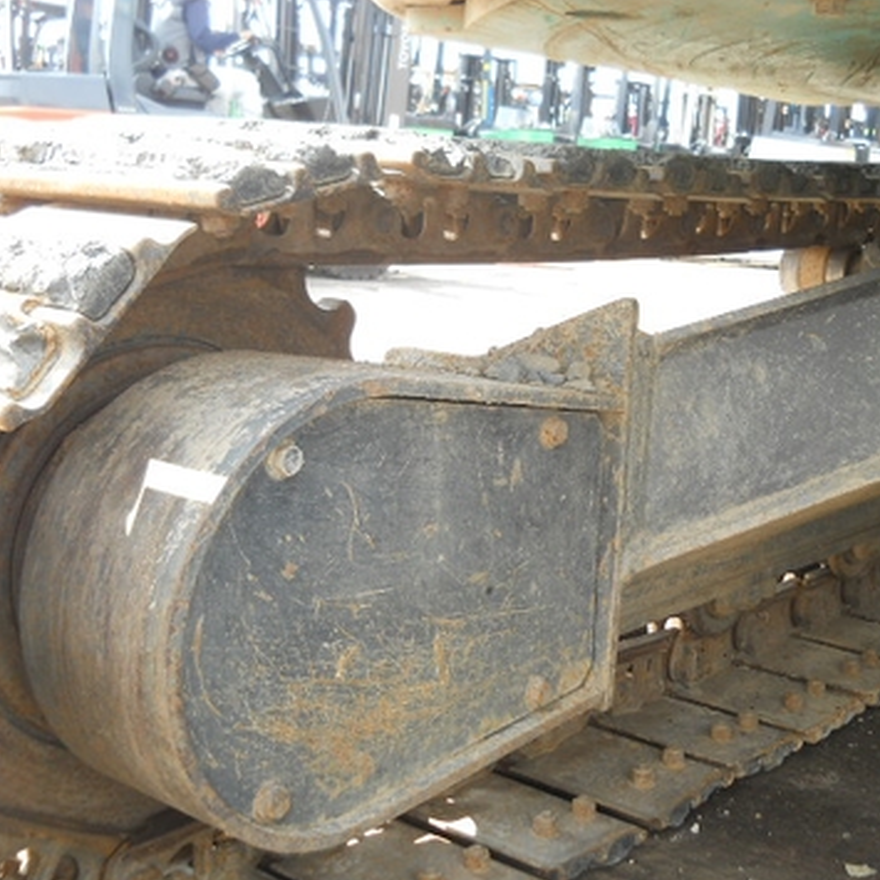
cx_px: 578
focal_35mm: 49
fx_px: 1409
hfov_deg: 34.4
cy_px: 441
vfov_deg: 34.7
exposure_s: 1/100
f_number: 3.1
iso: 80
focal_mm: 6.72
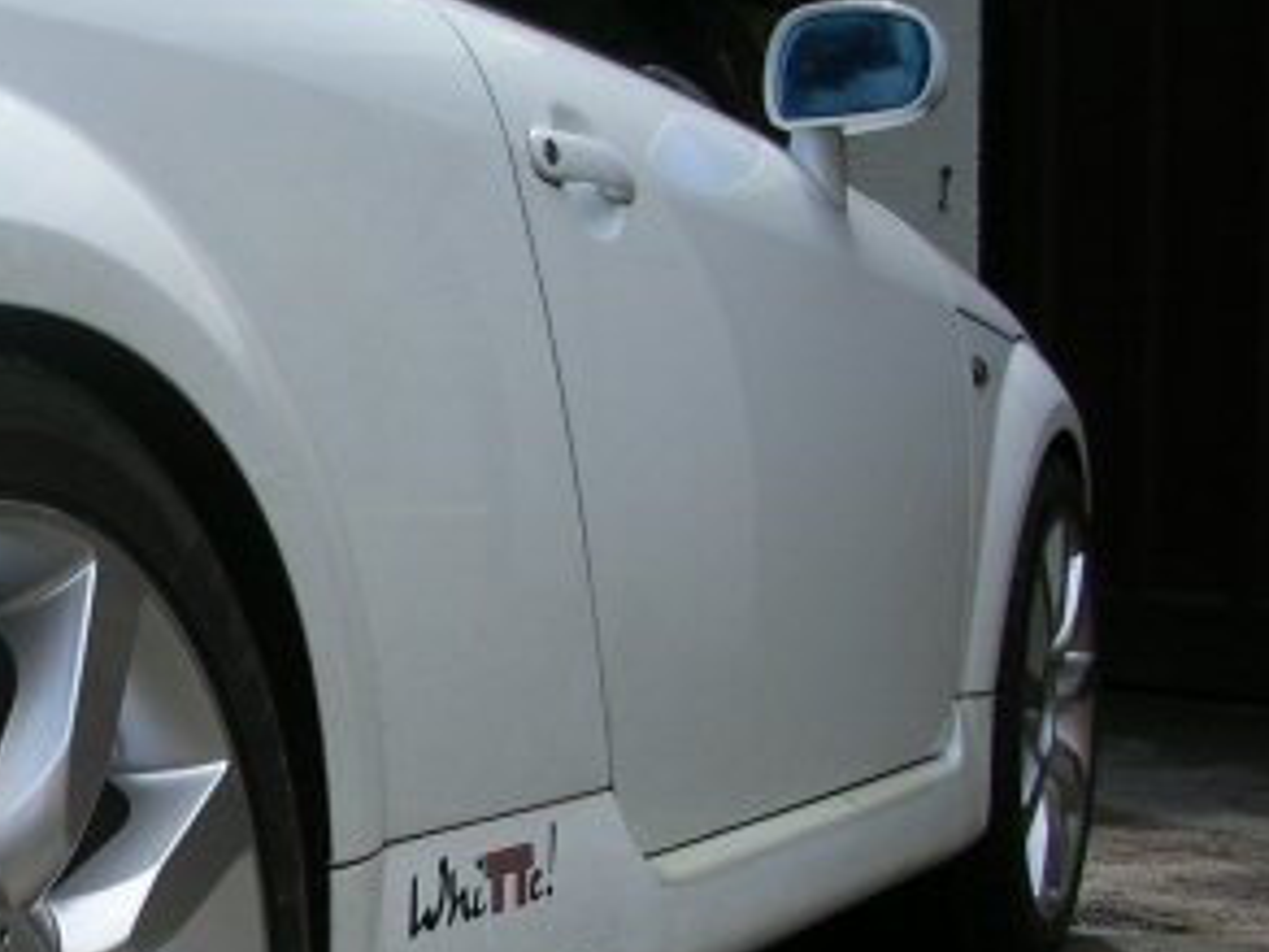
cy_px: 796
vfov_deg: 20.2
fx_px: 2639
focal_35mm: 72
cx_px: -17
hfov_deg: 25.6
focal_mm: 5.8
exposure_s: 1/59.7
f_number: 8.5
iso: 50
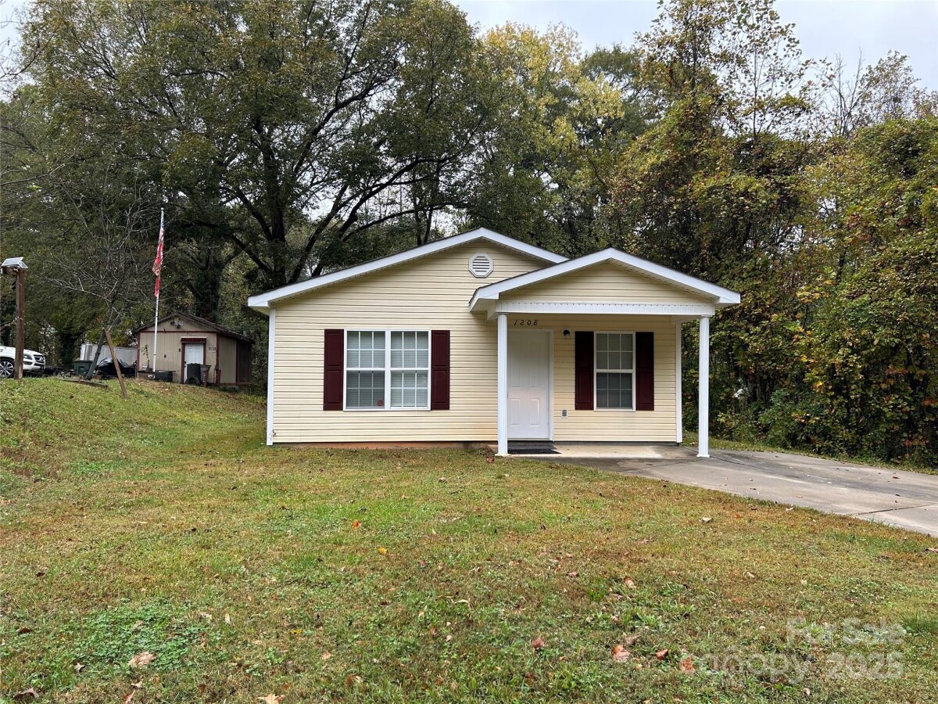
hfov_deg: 67.3
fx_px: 705
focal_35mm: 26
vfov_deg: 53.1
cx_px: 469
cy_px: 352
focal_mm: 5.7
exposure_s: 1/244
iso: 40
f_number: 1.5
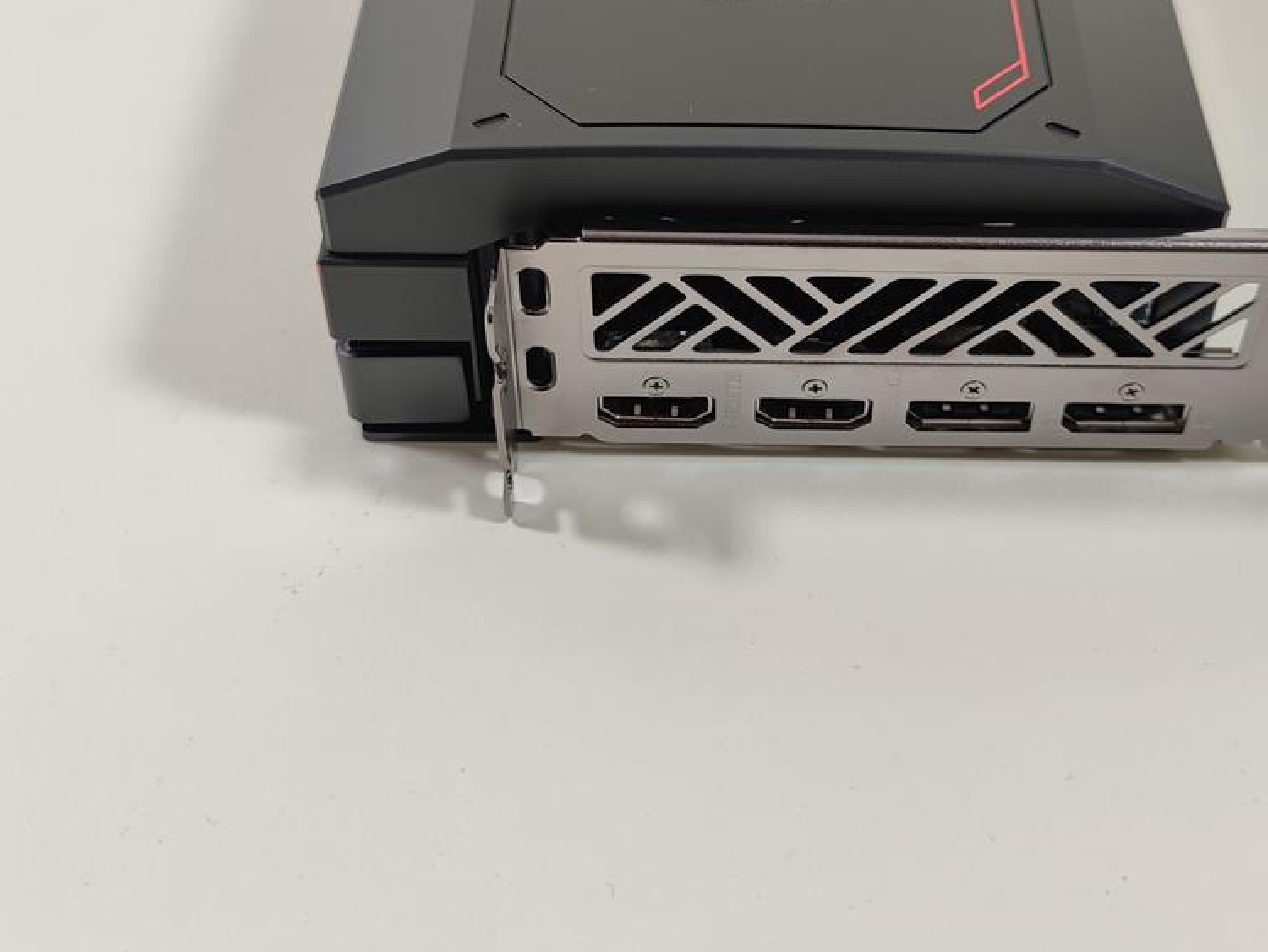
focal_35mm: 50
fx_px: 1832
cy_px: 268
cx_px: 805
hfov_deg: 37.9
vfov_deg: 28.8
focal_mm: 6.78
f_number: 1.85
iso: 77
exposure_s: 1/100
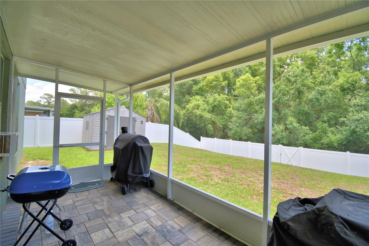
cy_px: 123
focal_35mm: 15
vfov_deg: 77.3
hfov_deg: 100.4
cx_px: 184
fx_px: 154
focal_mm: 10
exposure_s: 1/320
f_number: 4.5
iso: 200
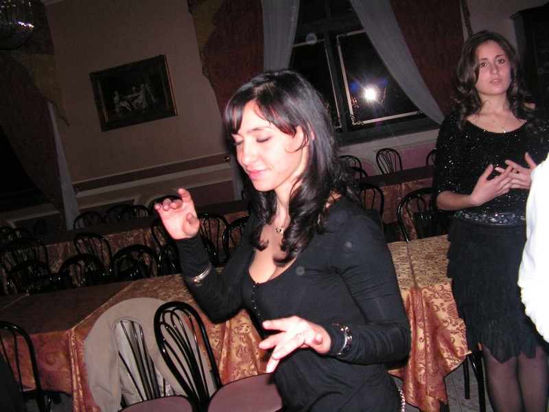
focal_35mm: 36
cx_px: 274
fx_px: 571
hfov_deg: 51.4
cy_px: 206
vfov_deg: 39.7
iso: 200
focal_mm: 6
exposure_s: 1/40
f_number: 3.2
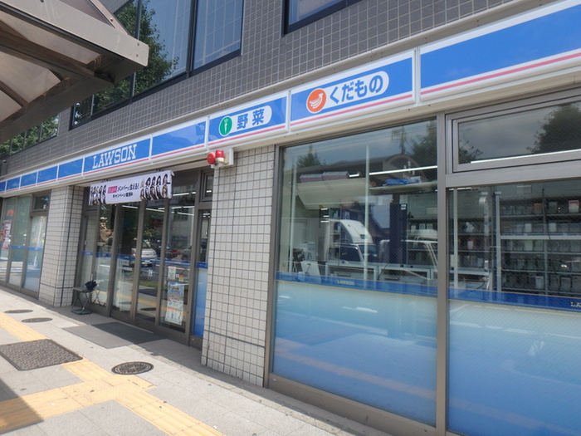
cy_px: 218
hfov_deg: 79.0
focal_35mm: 21
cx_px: 290
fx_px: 352
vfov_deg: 63.4
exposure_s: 1/640
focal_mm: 3.7
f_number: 3.5
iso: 125
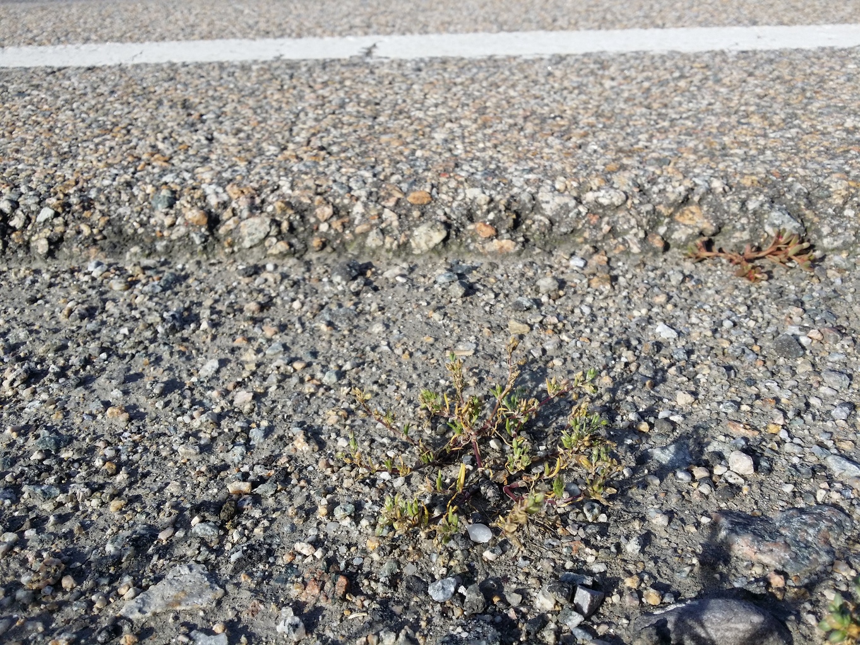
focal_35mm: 31
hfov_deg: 58.3
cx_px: 430
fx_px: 770
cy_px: 322
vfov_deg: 45.5
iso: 50
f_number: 2.2
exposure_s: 1/1048
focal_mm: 4.13
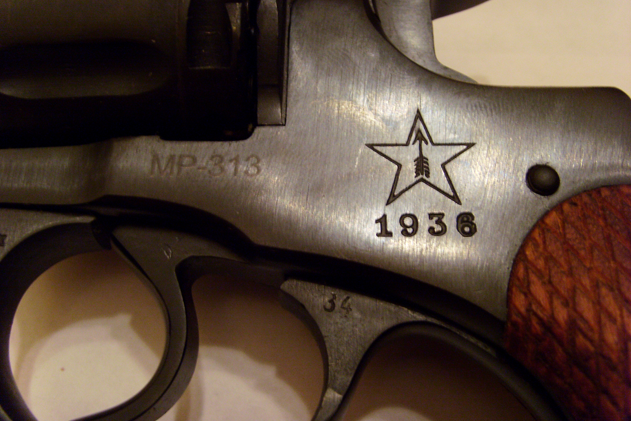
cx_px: 313
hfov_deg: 50.7
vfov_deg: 35.0
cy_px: 198
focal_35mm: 38
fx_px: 666
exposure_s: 1/8
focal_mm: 6
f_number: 3.5
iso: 200
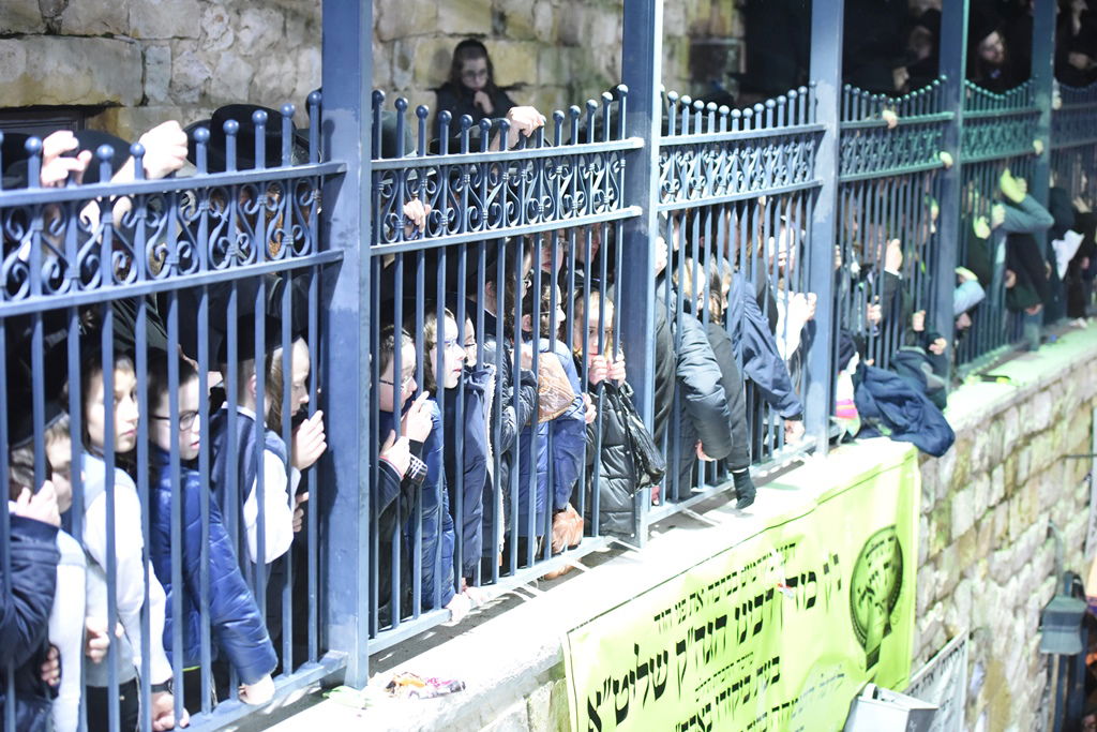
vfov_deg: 19.5
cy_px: 366
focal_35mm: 70
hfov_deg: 28.8
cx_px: 548
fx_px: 2133
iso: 5000
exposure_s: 1/80
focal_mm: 70
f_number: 4.5
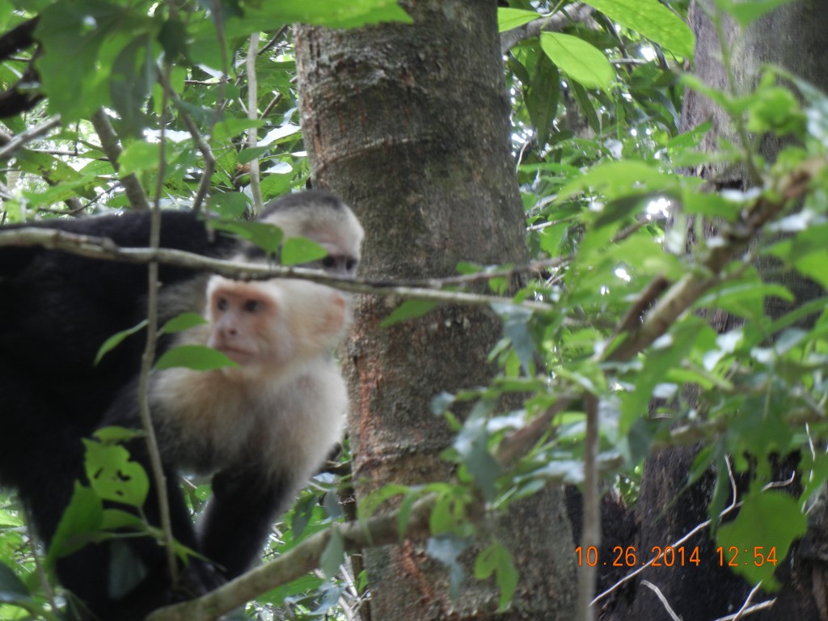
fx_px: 3181
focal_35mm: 133
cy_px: 310
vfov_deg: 11.1
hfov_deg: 14.8
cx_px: 414
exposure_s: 1/9.6
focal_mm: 24
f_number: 4.6
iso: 200
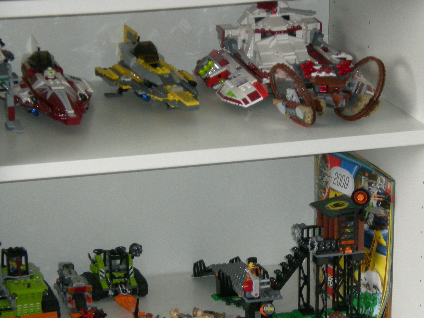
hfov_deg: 11.8
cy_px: 177
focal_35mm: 167
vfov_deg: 8.9
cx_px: 163
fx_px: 2046
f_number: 5.9
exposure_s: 1/60
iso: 166
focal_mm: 18.9
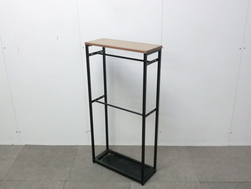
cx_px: 126
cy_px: 94
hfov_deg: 49.0
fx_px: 276
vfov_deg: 37.7
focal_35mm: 38
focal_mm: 6.9
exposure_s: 1/50
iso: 800
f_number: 3.9
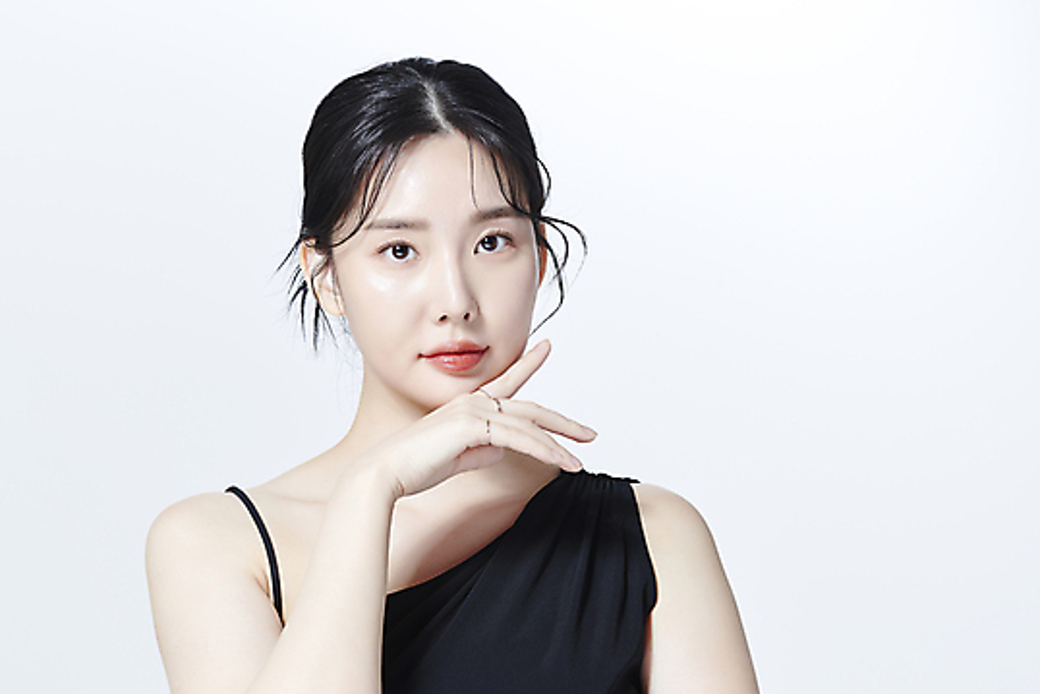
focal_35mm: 117
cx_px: 534
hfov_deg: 17.5
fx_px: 3381
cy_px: 377
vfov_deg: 11.7
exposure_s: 1/125
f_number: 13
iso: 64
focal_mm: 105
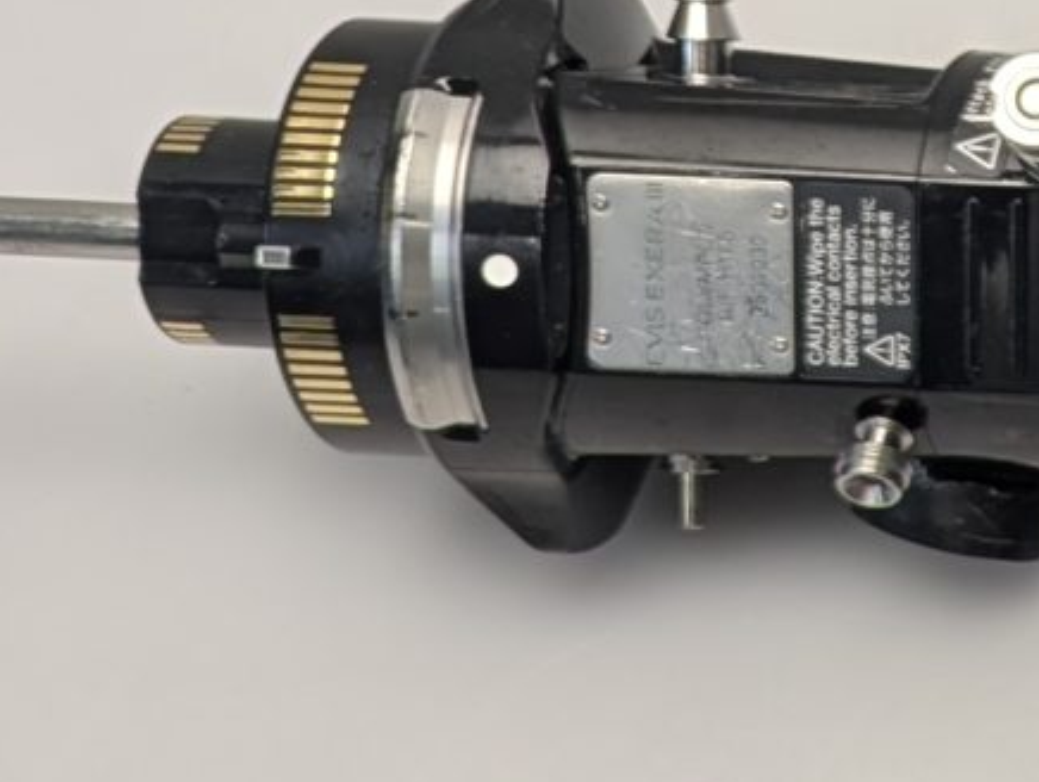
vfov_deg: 10.5
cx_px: 2626
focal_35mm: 141
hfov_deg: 11.3
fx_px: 4237
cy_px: 482
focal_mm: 6.81
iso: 96
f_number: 1.85
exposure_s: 1/100
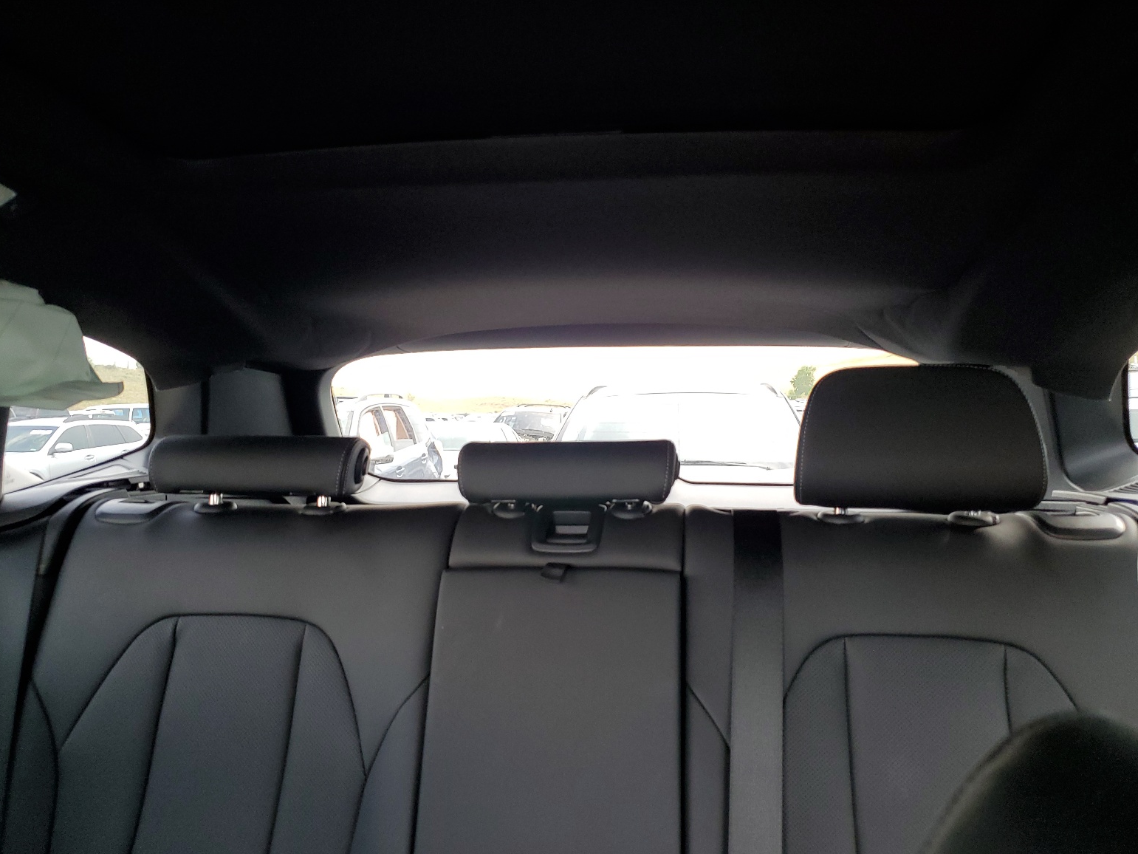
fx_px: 888
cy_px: 423
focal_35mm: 27
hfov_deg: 65.3
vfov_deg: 51.4
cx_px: 565
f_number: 1.5
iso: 87
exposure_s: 1/60.2
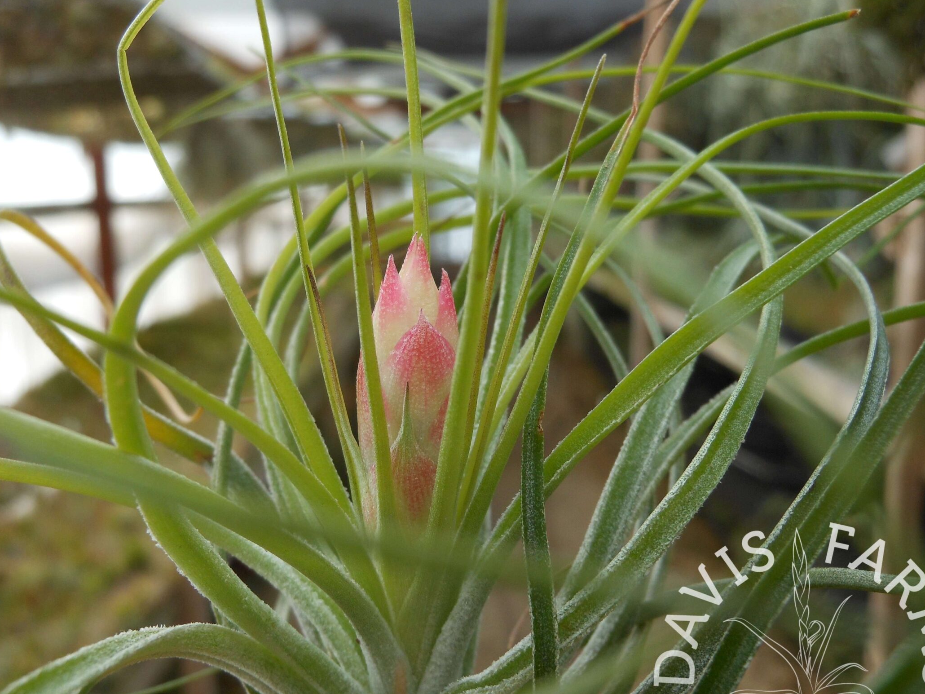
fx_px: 1096
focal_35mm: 41
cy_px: 404
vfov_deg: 35.1
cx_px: 406
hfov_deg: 45.7
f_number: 4
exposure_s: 1/320
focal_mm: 5.9
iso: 80
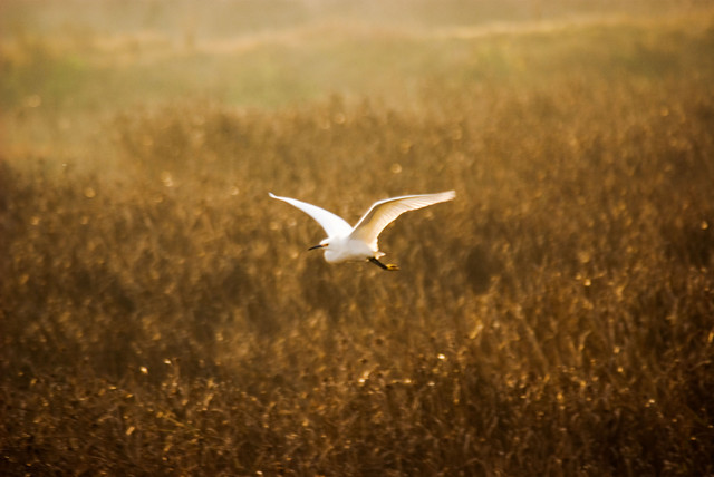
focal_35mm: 450
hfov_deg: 4.6
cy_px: 238
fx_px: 8933
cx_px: 357
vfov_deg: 3.1
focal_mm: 300
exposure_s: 1/250
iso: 200
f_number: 4.5
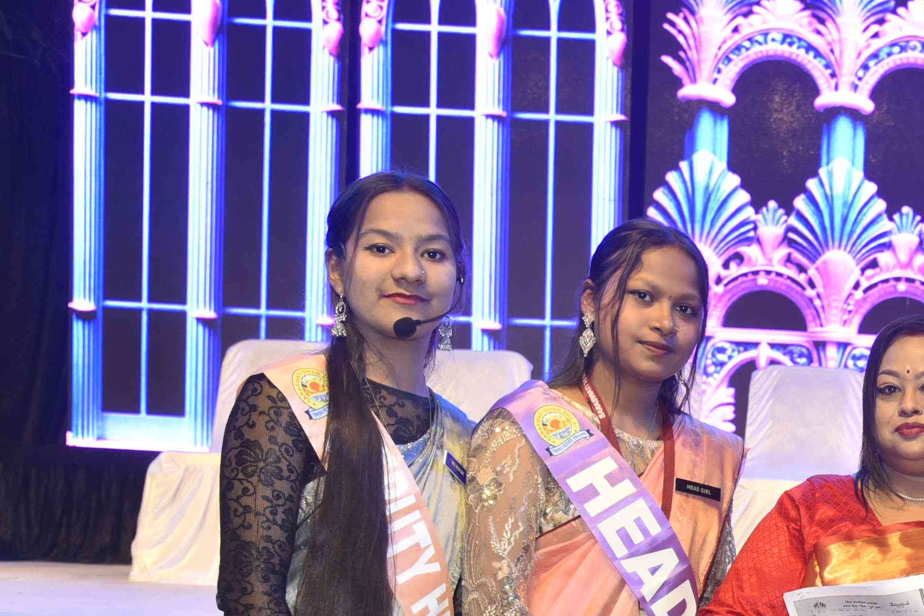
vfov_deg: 17.8
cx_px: 1109
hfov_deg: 24.7
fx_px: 1899
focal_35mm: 74
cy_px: 682
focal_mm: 30
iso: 500
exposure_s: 1/125
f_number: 5
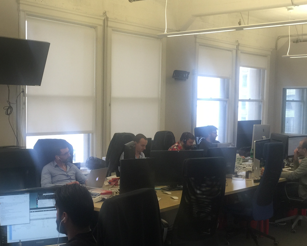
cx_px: 85
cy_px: 153
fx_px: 536
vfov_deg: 25.7
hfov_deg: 31.5
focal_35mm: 59
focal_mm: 4.15
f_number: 2.2
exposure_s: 1/30
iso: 40
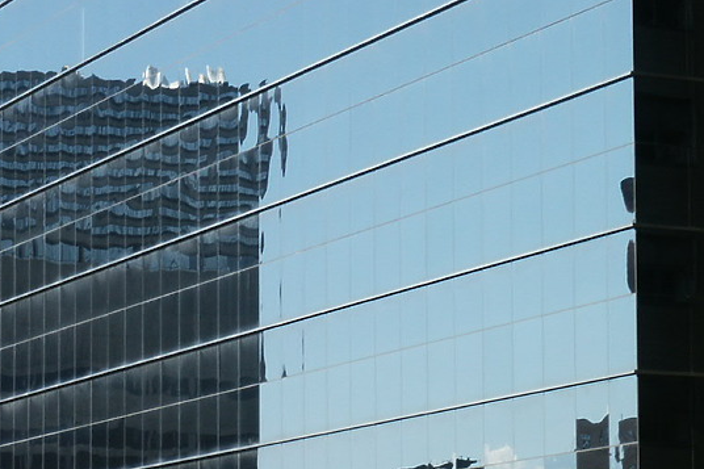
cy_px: 411
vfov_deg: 9.0
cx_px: 340
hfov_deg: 13.5
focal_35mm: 152
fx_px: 2971
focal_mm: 17.36
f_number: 8
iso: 64
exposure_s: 1/90
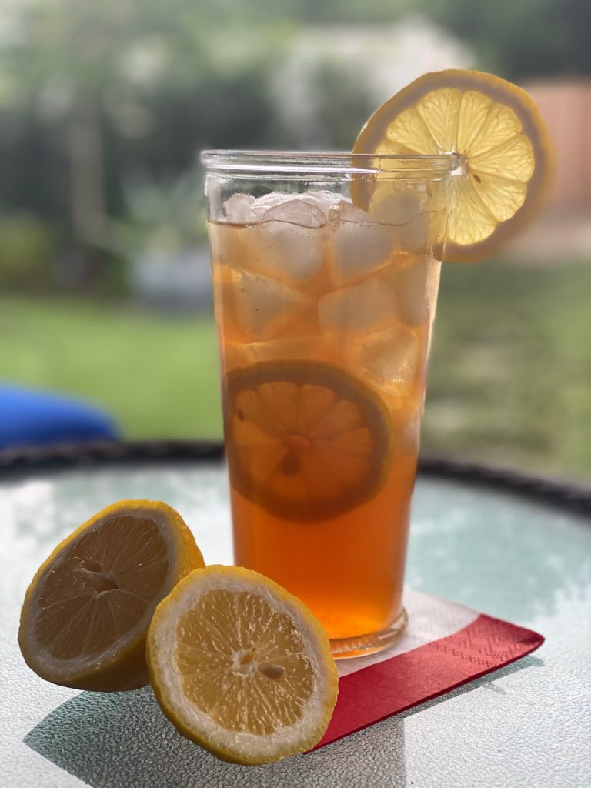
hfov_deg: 28.0
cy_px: 394
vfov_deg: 36.8
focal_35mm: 52
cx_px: 296
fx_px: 1184
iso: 20
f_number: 2
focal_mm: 6
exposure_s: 1/184
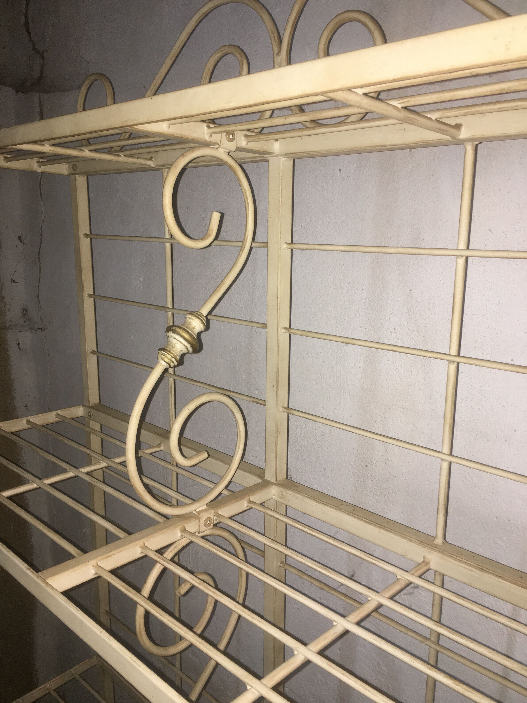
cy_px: 352
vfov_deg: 61.7
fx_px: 589
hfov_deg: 48.2
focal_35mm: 29
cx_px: 264
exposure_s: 1/25
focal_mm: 4.15
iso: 50
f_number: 2.2
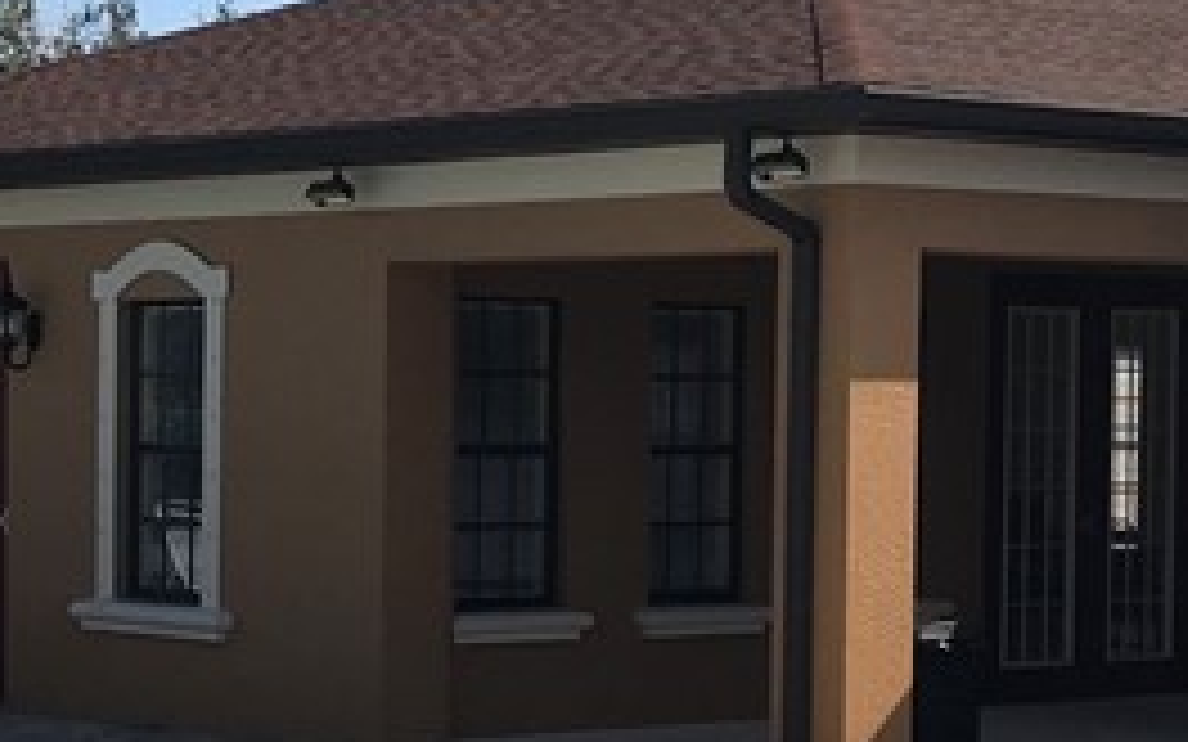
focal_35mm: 115
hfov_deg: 18.0
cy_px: 607
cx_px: 284
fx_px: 3723
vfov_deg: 11.3
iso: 20
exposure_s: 1/2907
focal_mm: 3.99
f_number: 1.8
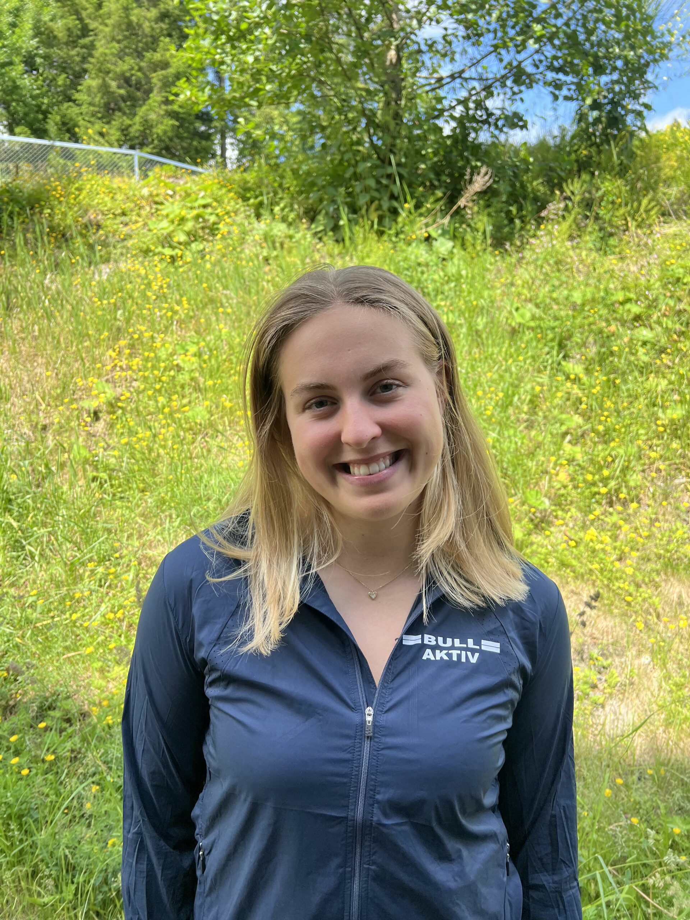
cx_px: 345
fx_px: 691
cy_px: 460
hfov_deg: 53.1
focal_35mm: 26
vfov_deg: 67.3
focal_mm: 5.7
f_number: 1.5
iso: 50
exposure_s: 1/769
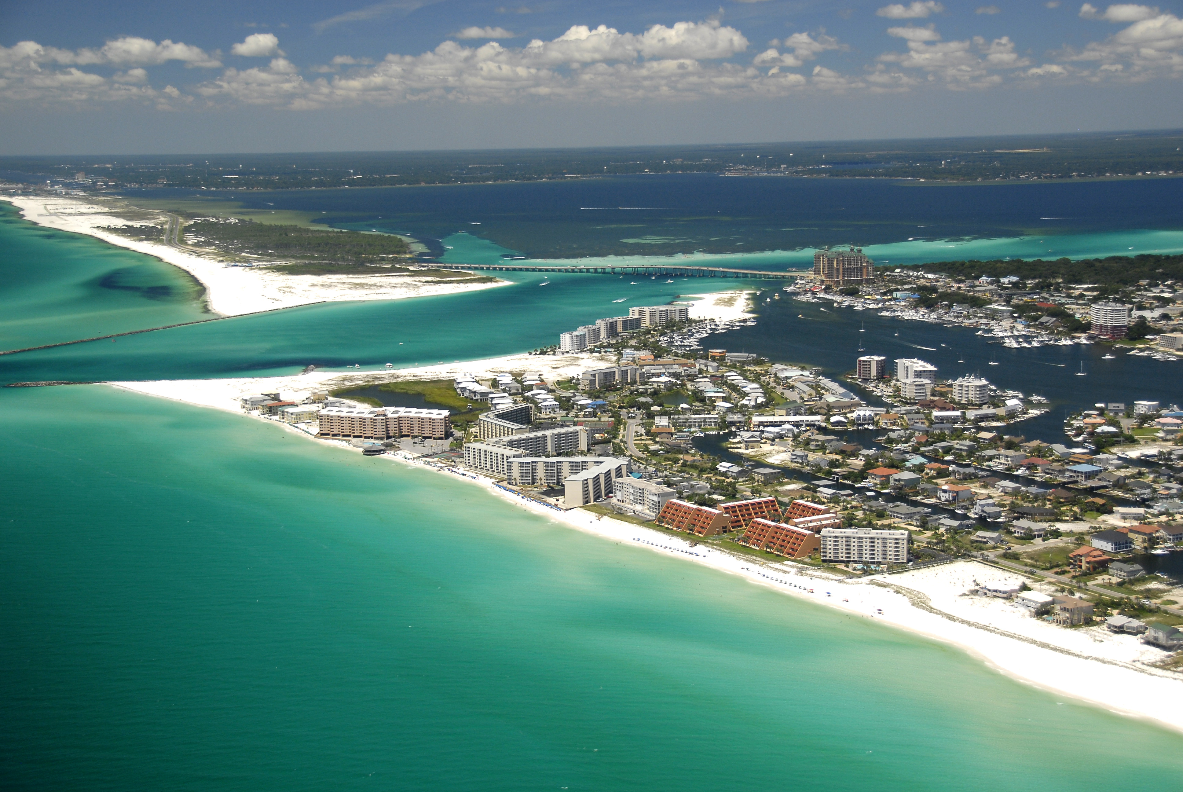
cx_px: 592
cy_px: 396
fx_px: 1727
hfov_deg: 37.8
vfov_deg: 25.8
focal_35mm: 52
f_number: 4.5
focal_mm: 35
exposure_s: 1/800
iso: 200
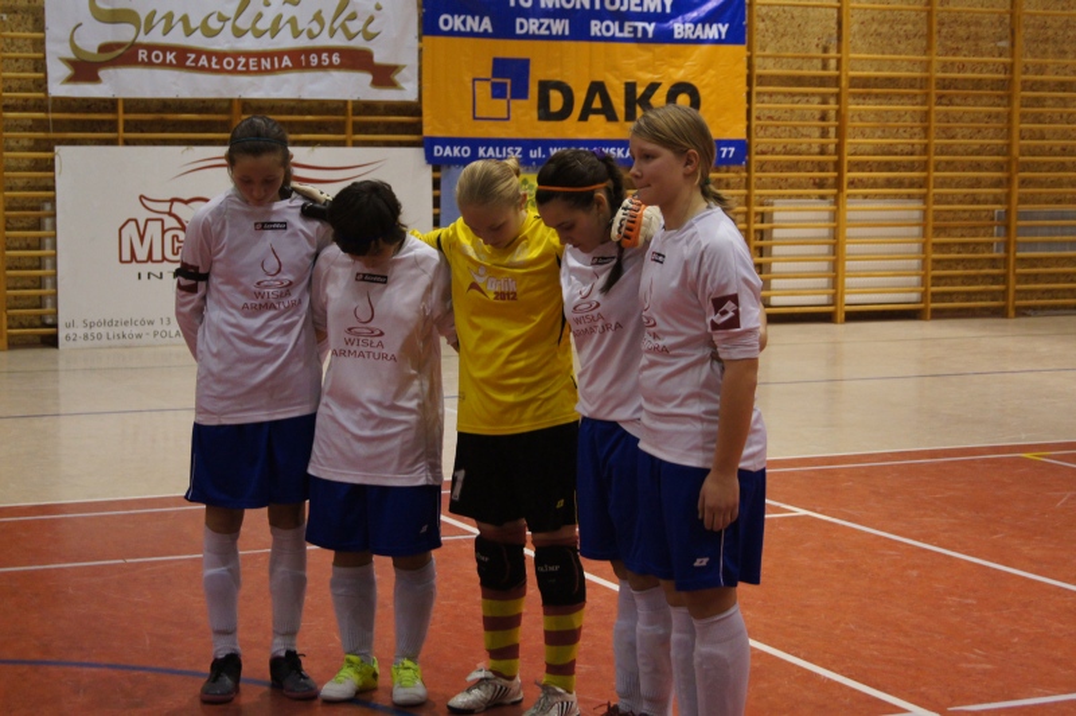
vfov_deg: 18.2
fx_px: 2240
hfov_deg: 27.0
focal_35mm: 75
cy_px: 358
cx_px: 538
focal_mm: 50
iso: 1600
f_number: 5.6
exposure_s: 1/125
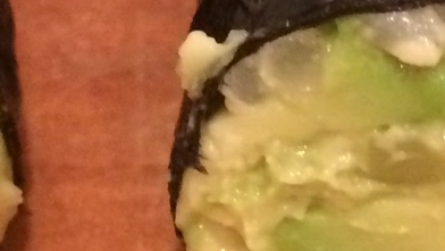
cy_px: -7
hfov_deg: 13.0
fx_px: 1948
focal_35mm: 165
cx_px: 205
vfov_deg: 7.3
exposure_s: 1/15
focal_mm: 4.15
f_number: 2.2
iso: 320
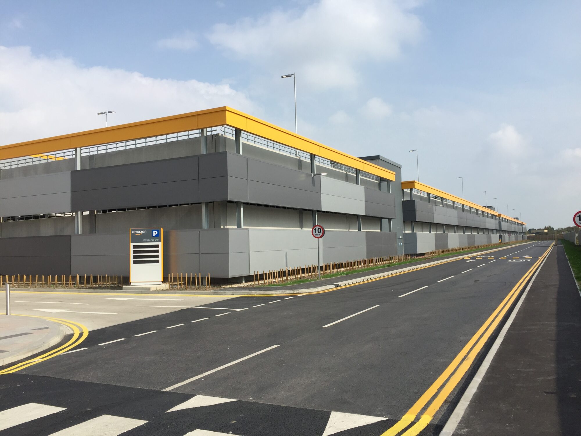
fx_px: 487
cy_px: 218
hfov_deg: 61.7
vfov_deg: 48.2
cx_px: 290
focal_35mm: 29
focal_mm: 4.15
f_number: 2.2
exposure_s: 1/2083
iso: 32
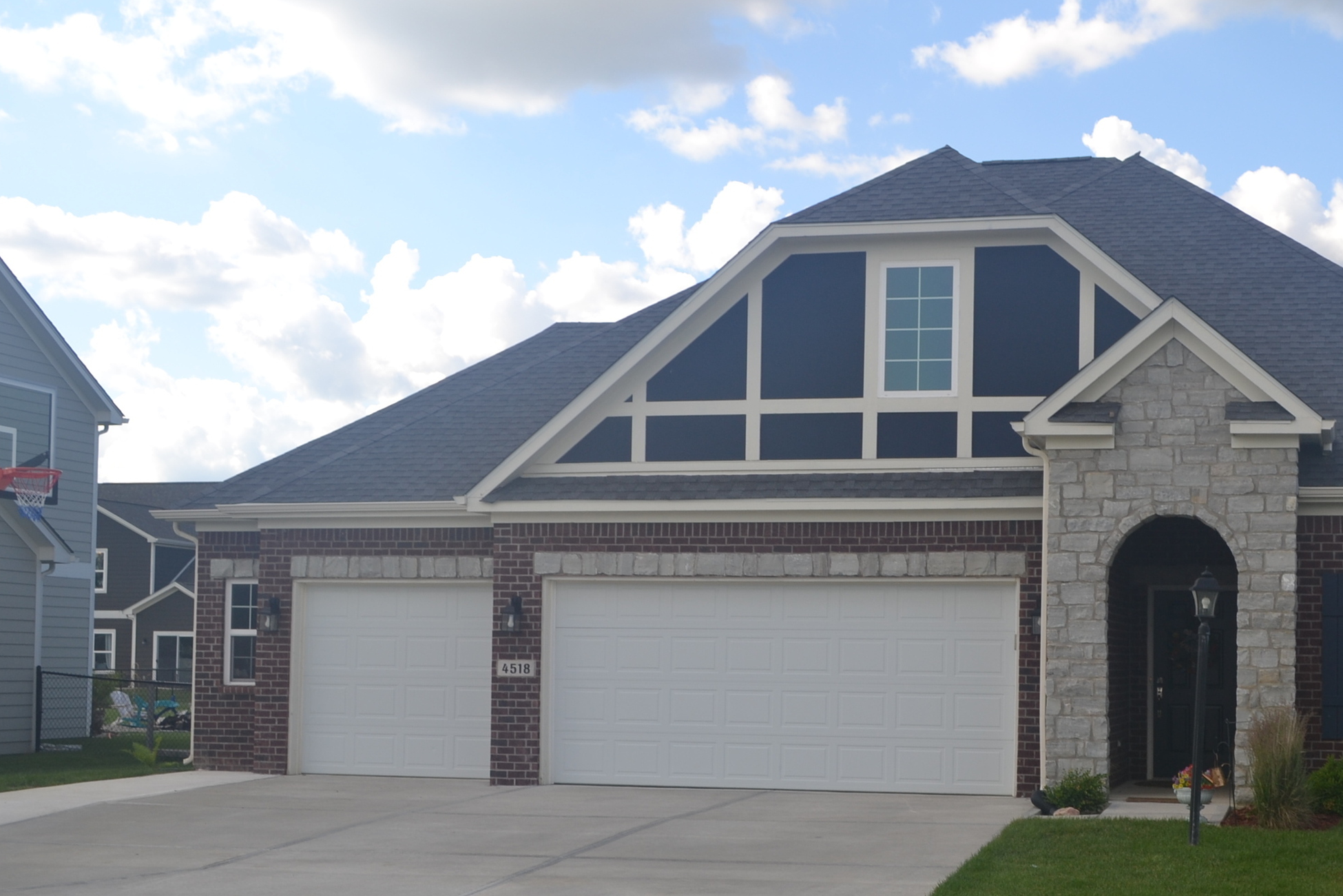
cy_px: 567
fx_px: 1940
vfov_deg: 25.9
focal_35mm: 52
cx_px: 863
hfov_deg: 37.9
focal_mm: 22
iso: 100
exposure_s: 1/200
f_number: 7.1
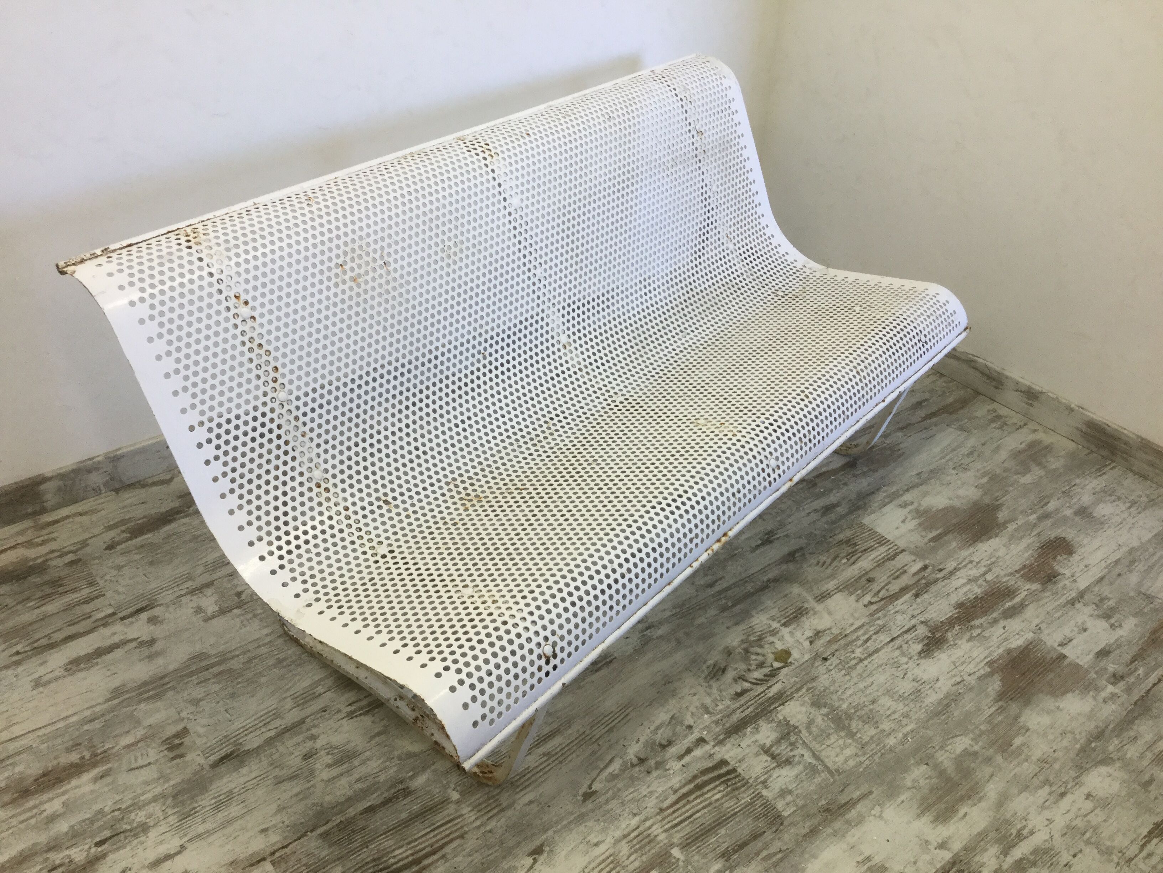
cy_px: 436
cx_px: 582
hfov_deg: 58.4
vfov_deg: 45.4
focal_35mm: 31
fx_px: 1042
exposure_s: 1/33
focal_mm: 3.3
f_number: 2.4
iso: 32
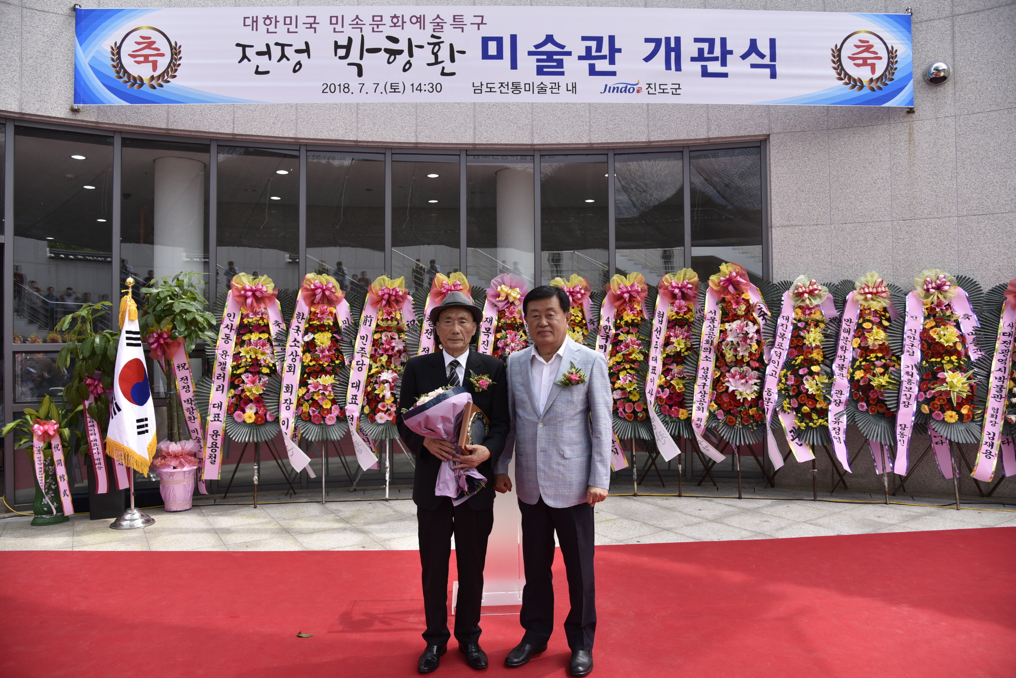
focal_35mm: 24
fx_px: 677
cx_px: 508
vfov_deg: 53.2
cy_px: 339
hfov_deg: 73.7
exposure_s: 1/200
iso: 100
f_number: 5
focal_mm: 24
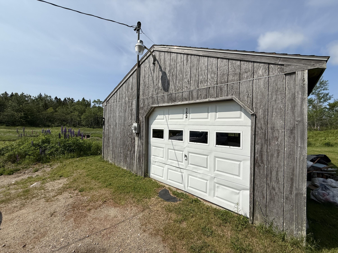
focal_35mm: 14
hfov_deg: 102.1
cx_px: 169
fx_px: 137
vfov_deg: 85.7
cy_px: 126
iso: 50
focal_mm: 2.22
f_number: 2.2
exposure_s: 1/4149
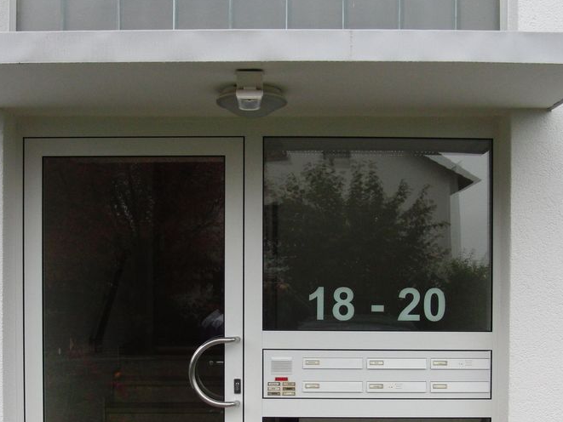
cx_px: 264
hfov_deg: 34.3
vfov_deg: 25.8
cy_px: 313
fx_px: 911
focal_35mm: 56
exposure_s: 1/80
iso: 200
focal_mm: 6.42
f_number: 3.6
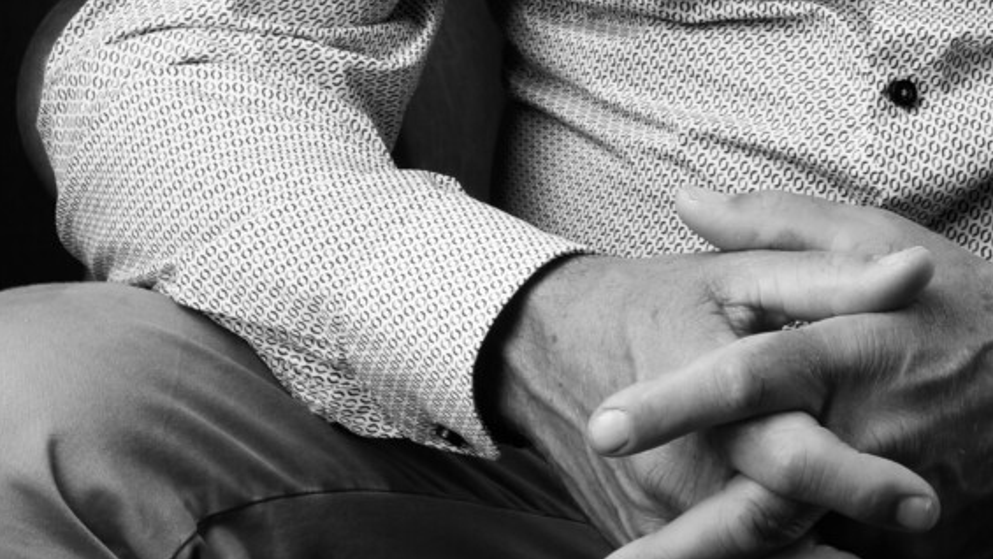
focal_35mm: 178
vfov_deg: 6.7
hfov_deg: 12.0
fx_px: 4687
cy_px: -367
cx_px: 881
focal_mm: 50
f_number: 8
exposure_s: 1/100
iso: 100
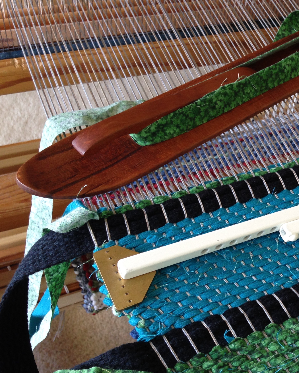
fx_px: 564
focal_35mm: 51
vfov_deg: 36.6
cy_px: 210
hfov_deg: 28.4
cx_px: 275
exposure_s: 1/20
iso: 80
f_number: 2.4
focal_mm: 4.12
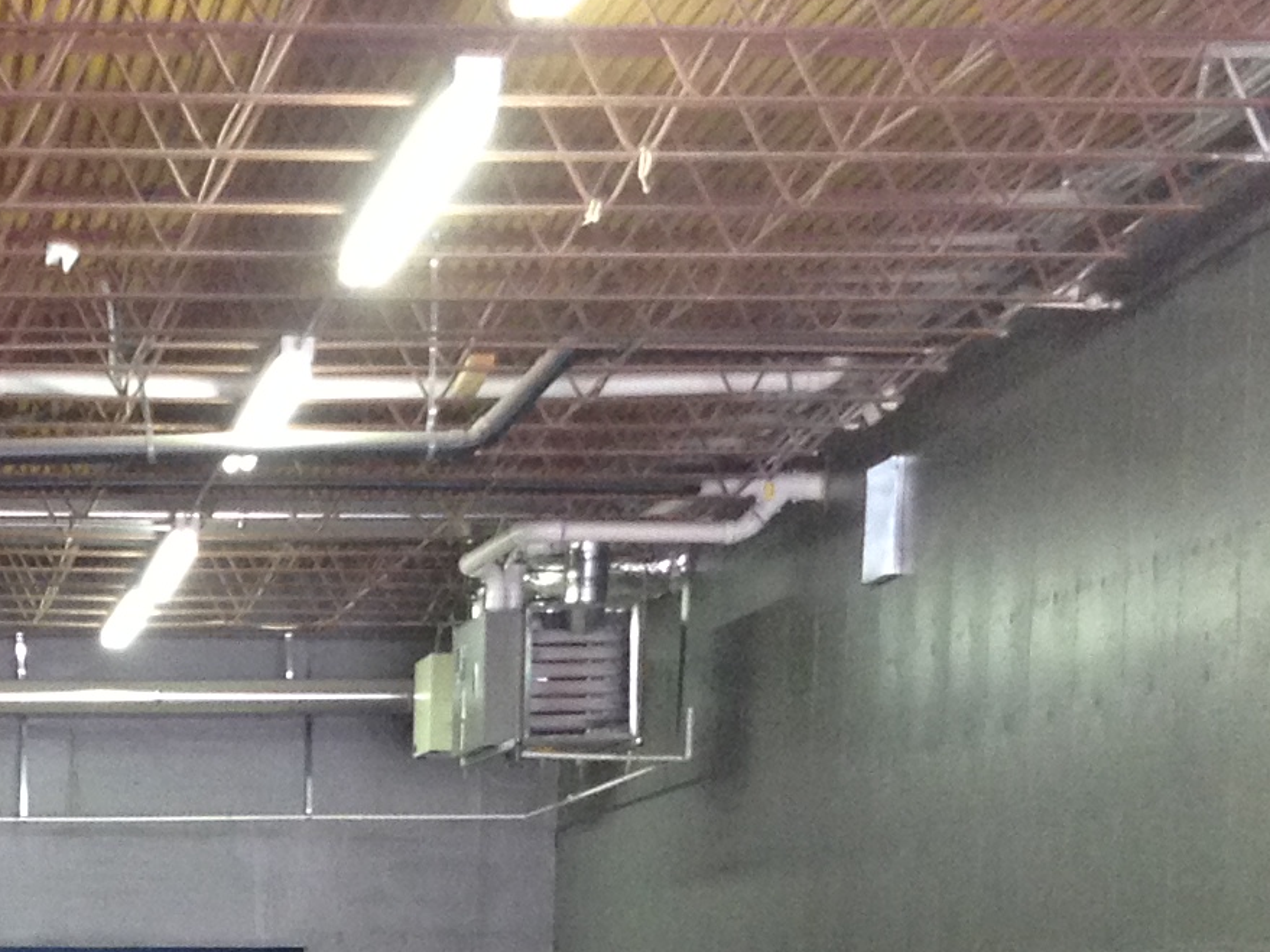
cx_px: -46
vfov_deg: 10.9
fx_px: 4769
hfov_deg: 14.9
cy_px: 1484
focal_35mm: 130
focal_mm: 4.28
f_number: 2.4
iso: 125
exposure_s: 1/20
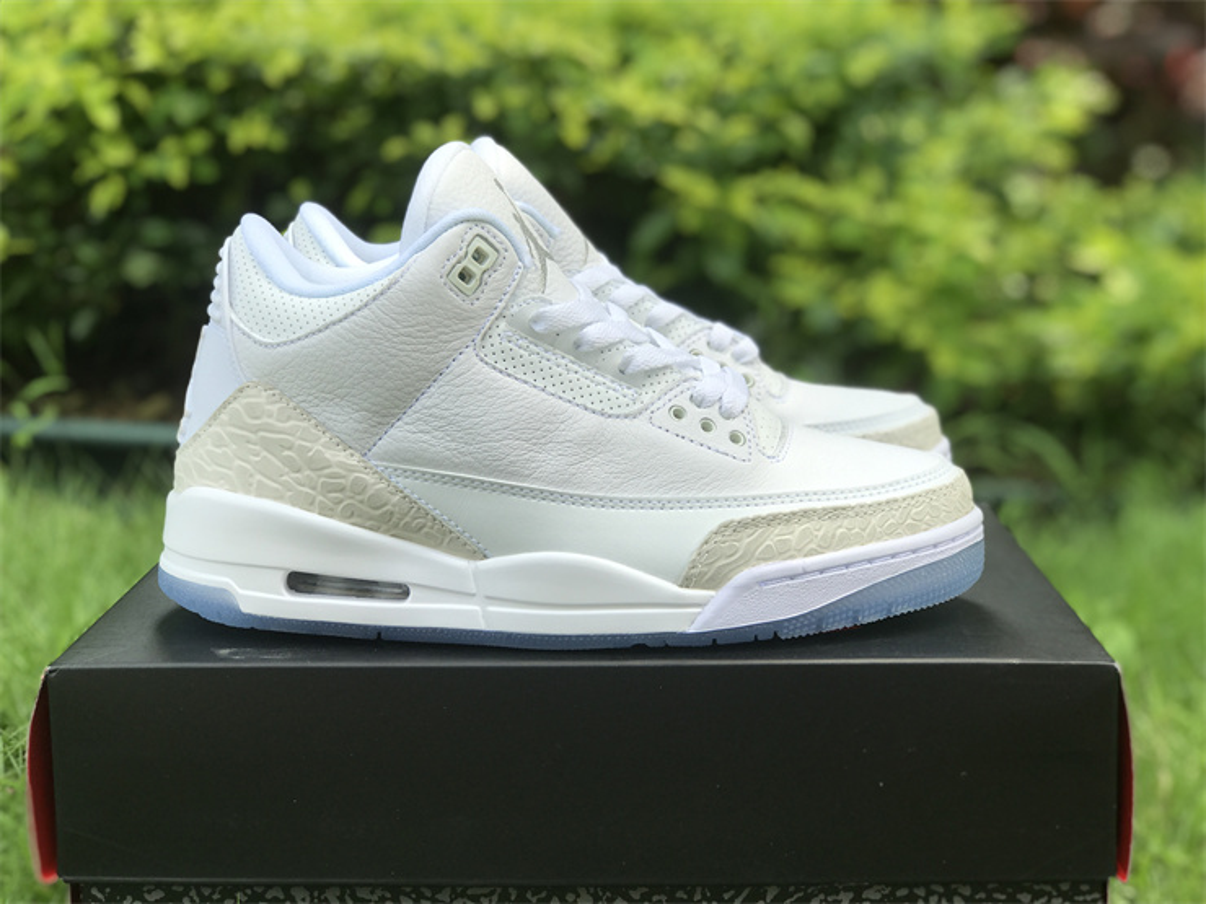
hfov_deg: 33.8
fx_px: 1986
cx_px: 603
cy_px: 452
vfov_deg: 25.7
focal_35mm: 57
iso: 20
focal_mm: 6.6
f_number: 2.8
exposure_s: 1/204
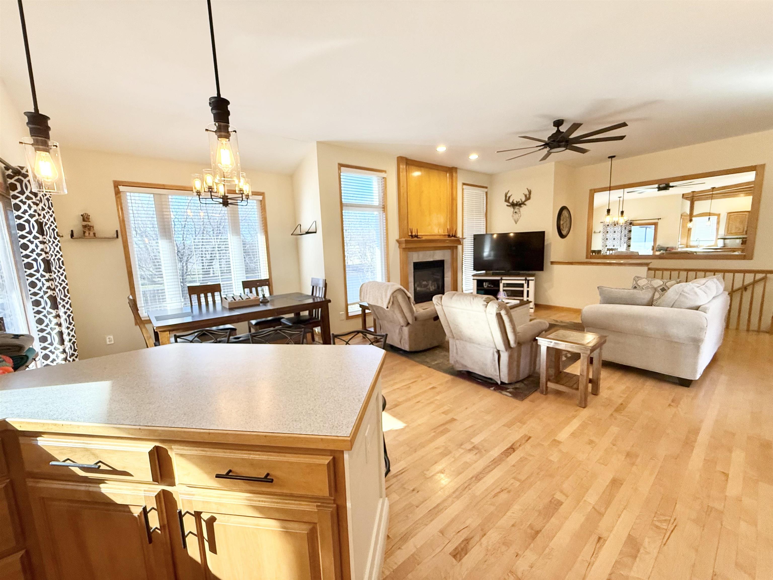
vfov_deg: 85.7
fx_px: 313
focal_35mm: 14
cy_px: 290
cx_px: 386
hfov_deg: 102.1
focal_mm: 2.22
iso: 200
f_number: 2.2
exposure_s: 1/120
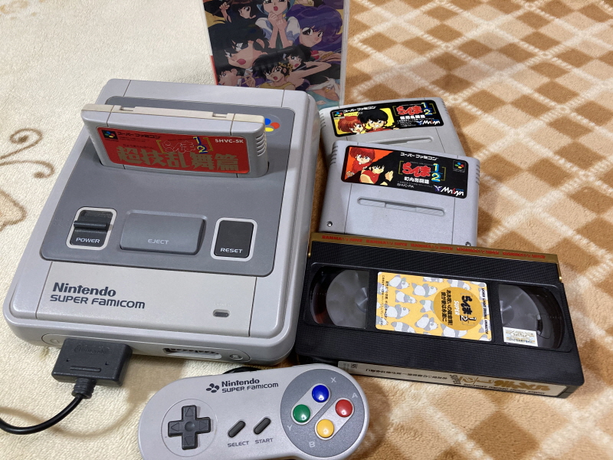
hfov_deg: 63.4
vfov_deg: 49.7
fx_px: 496
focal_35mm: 28
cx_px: 306
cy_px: 230
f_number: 1.8
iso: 320
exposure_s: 1/60
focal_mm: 3.99
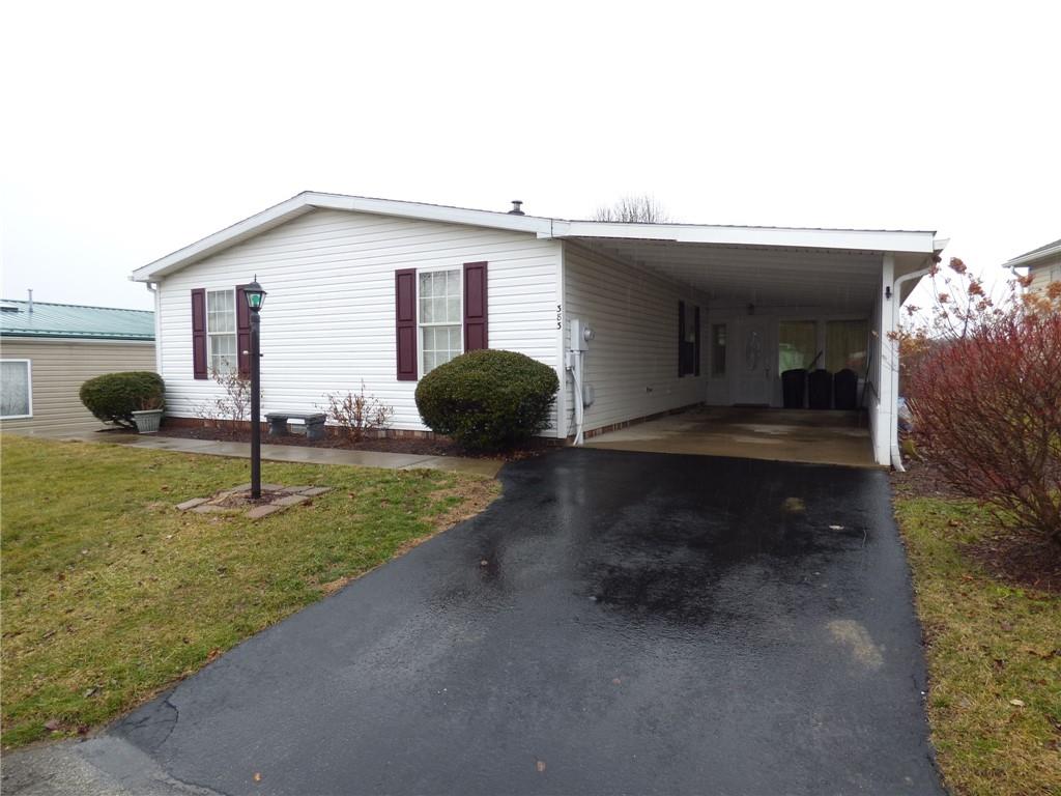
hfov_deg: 81.7
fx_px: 613
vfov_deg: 66.0
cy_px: 398
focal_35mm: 20
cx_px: 530
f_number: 2.8
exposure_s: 1/125
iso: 100
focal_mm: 3.58
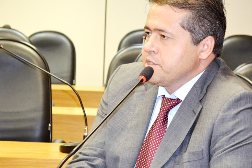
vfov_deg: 10.4
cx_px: 139
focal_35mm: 132
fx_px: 923
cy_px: 110
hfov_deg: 15.5
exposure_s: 1/60
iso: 3200
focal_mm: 55
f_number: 5.6
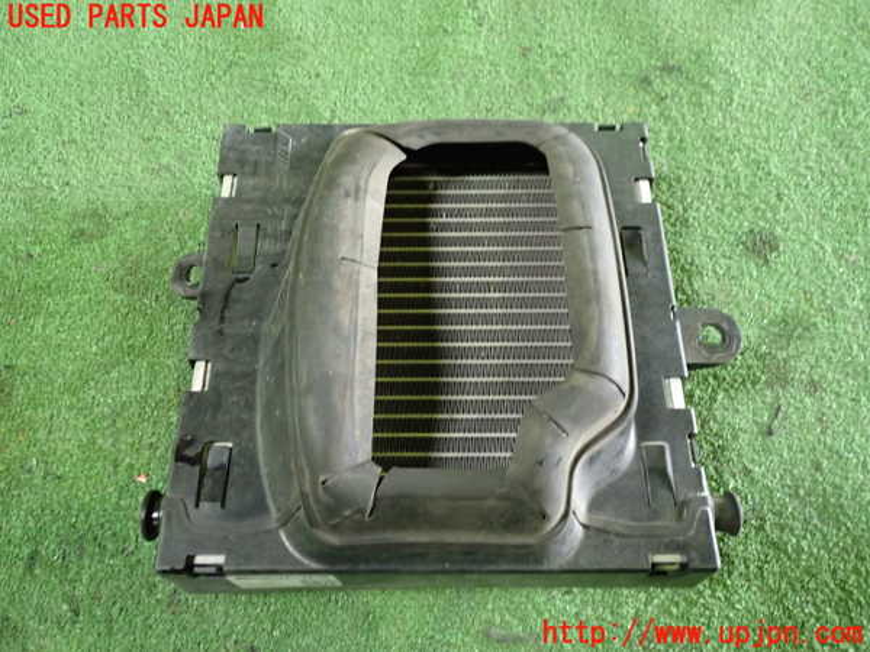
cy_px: 326
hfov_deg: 60.0
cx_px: 435
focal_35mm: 30
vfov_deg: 46.8
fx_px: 754
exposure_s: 1/30
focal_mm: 5.4
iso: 640
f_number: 2.3
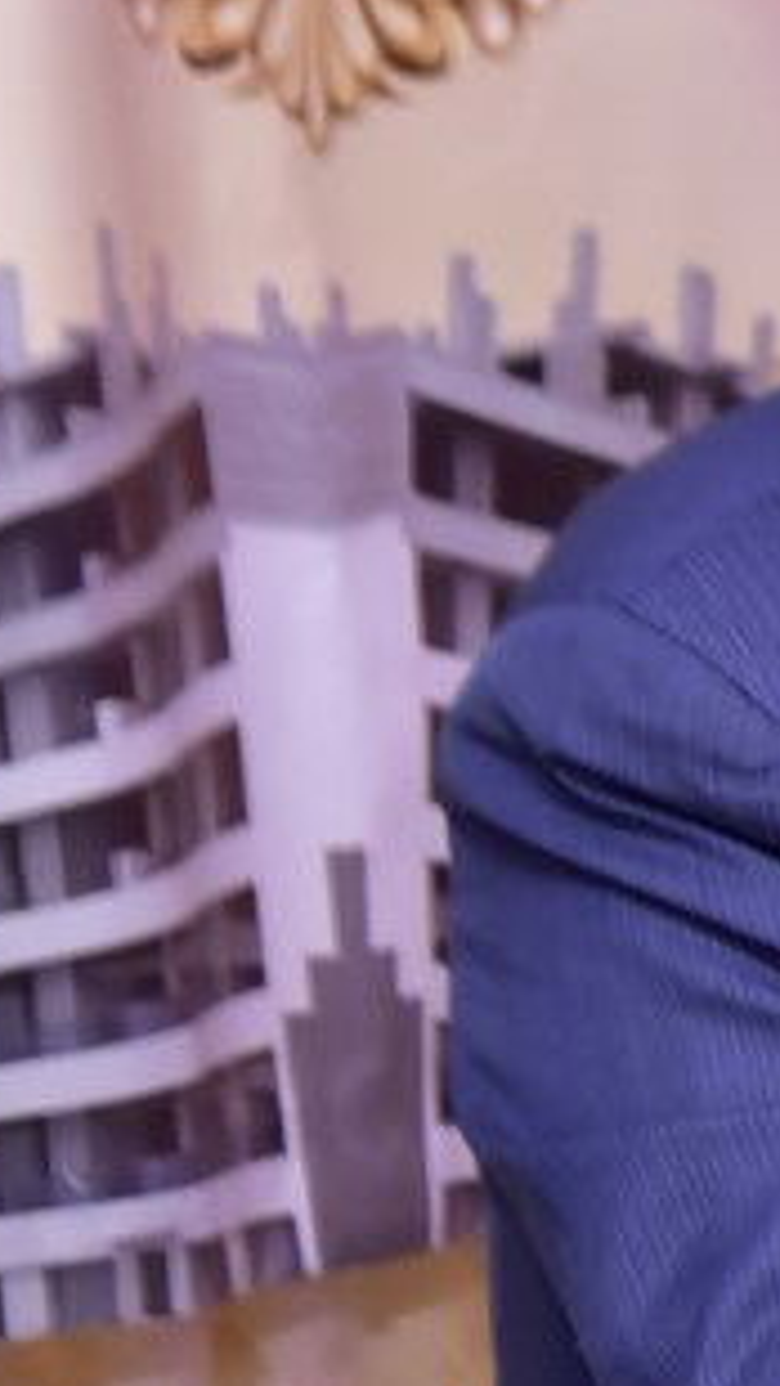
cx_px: 2587
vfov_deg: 8.5
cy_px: 1211
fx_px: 9258
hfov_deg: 4.6
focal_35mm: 252
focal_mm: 58
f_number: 5.6
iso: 1250
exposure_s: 1/125
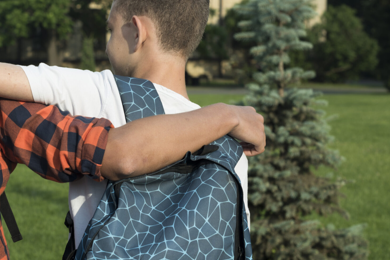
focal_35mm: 87
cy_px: 134
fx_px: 943
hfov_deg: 23.1
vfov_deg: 15.7
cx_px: 84
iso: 100
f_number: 5.6
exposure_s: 1/125
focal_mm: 50
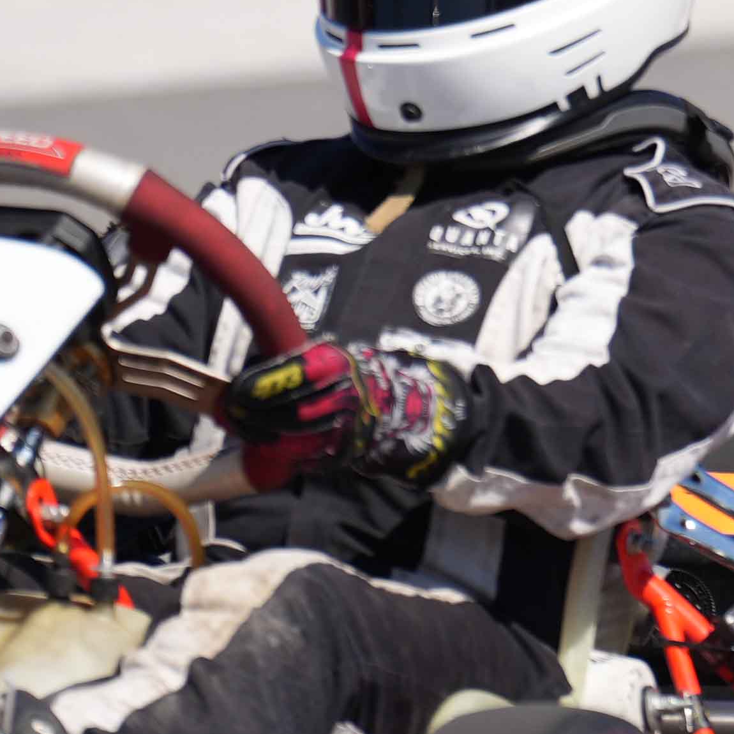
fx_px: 24853
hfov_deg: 1.7
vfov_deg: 1.7
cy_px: -12
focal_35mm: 1036
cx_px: 1384
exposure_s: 1/3200
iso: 125
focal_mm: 200
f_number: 2.8
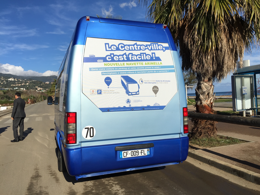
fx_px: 218
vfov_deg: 48.2
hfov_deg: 61.7
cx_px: 130
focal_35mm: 29
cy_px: 98
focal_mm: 4.15
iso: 32
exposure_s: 1/2639
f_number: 2.2
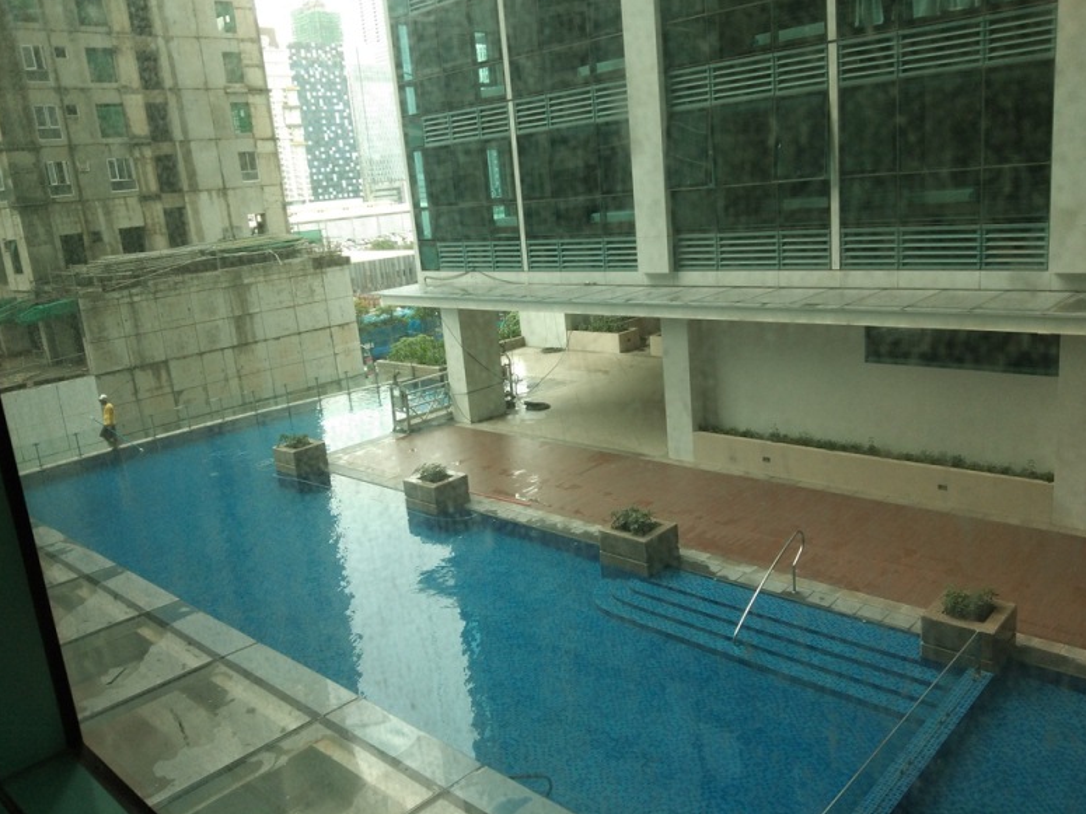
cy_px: 398
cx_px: 555
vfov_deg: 44.1
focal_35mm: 32
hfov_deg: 56.8
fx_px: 1004
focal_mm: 3.69
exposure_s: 1/100
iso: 64
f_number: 2.2
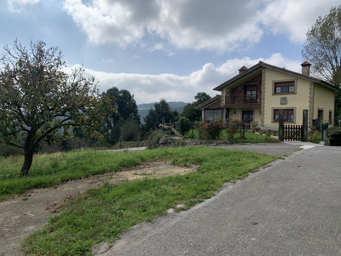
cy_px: 128
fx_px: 256
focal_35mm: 26
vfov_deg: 53.1
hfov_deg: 67.3
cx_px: 170
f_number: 1.8
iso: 25
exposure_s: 1/4464
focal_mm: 4.25
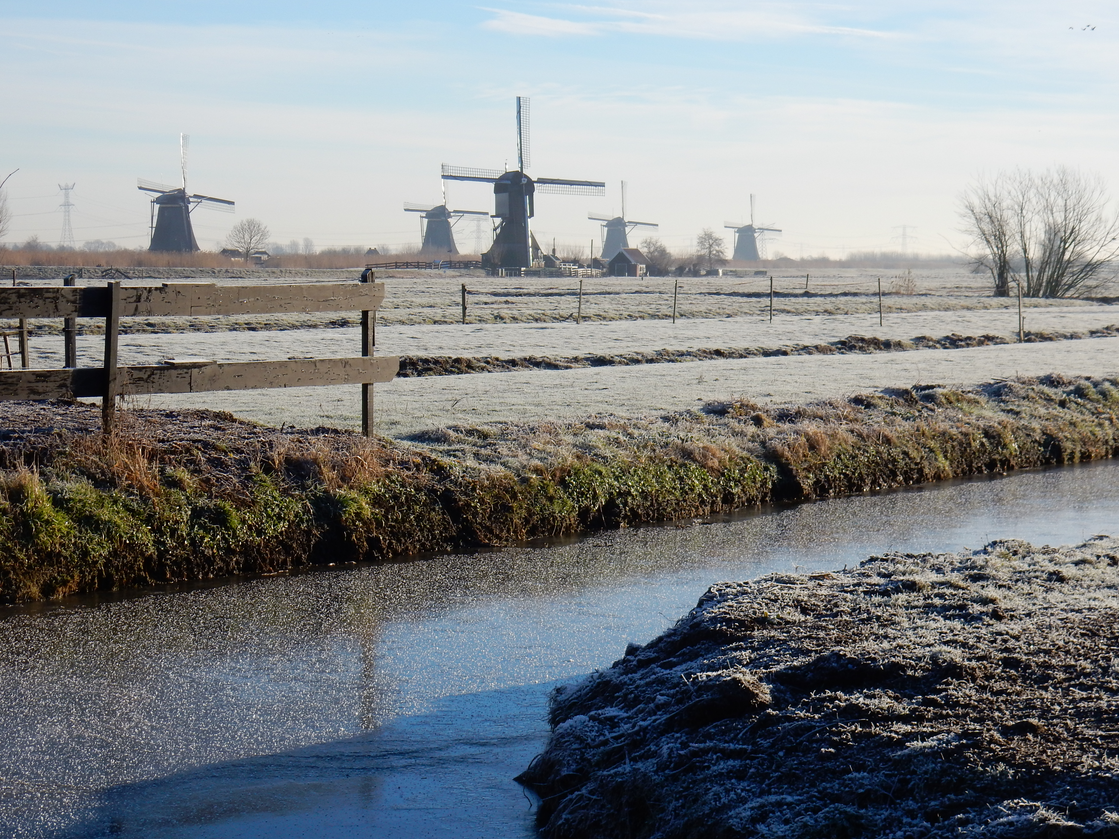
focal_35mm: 85
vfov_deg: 17.4
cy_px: 415
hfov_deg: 23.0
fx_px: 2748
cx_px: 559
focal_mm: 14.9
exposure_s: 1/640
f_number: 5
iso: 125
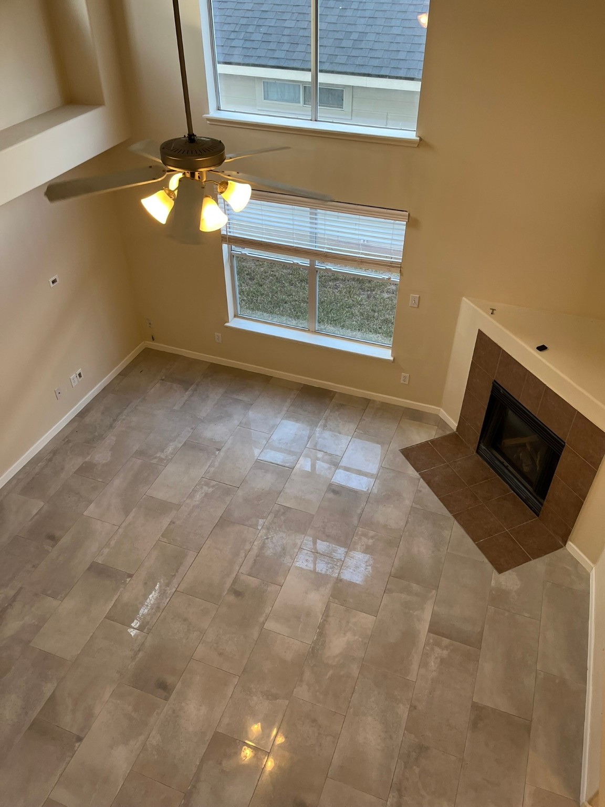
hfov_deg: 53.1
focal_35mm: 26
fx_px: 606
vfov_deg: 67.3
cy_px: 404
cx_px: 302
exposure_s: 1/120
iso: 100
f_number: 1.6
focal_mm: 5.1
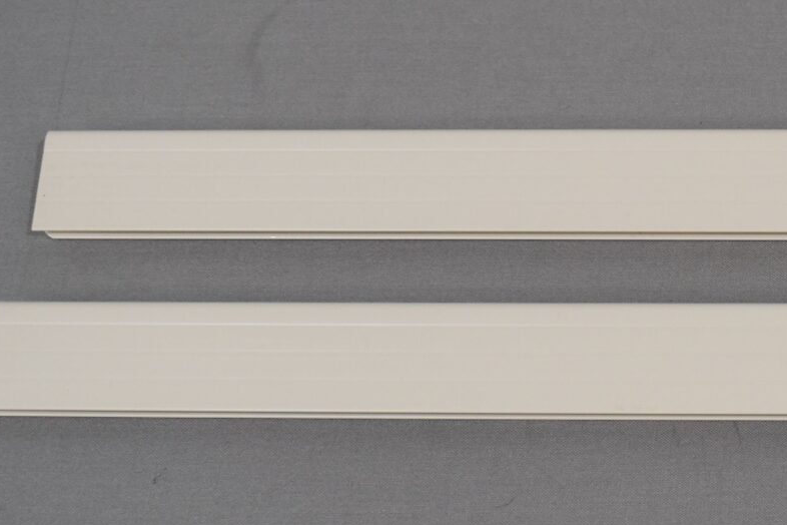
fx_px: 2243
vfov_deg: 13.3
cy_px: 278
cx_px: 1046
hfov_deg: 18.4
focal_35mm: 103
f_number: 5.6
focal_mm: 21
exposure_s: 1/125
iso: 280
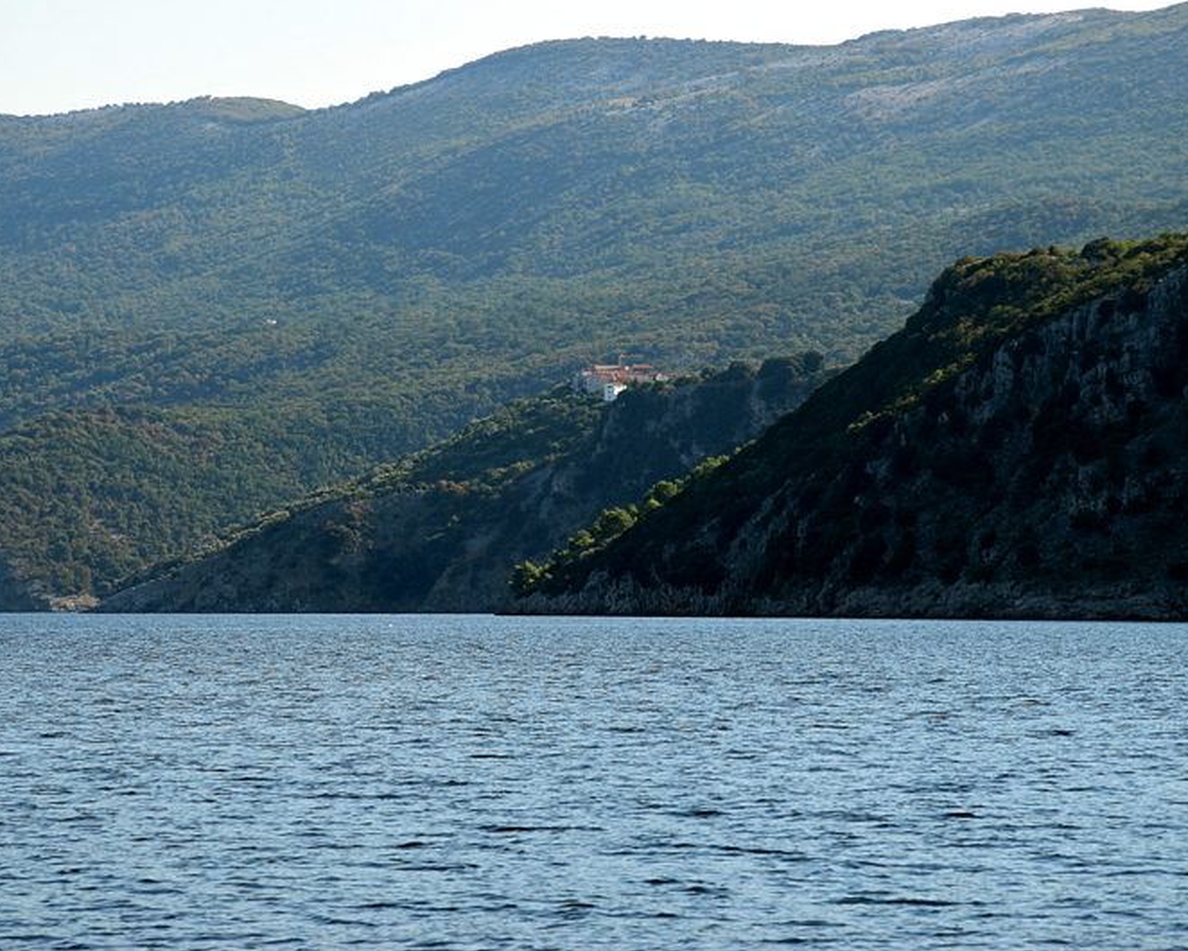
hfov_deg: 10.8
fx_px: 6280
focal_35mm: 179
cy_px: 474
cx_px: 563
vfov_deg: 8.7
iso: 400
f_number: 10
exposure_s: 1/250
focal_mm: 105
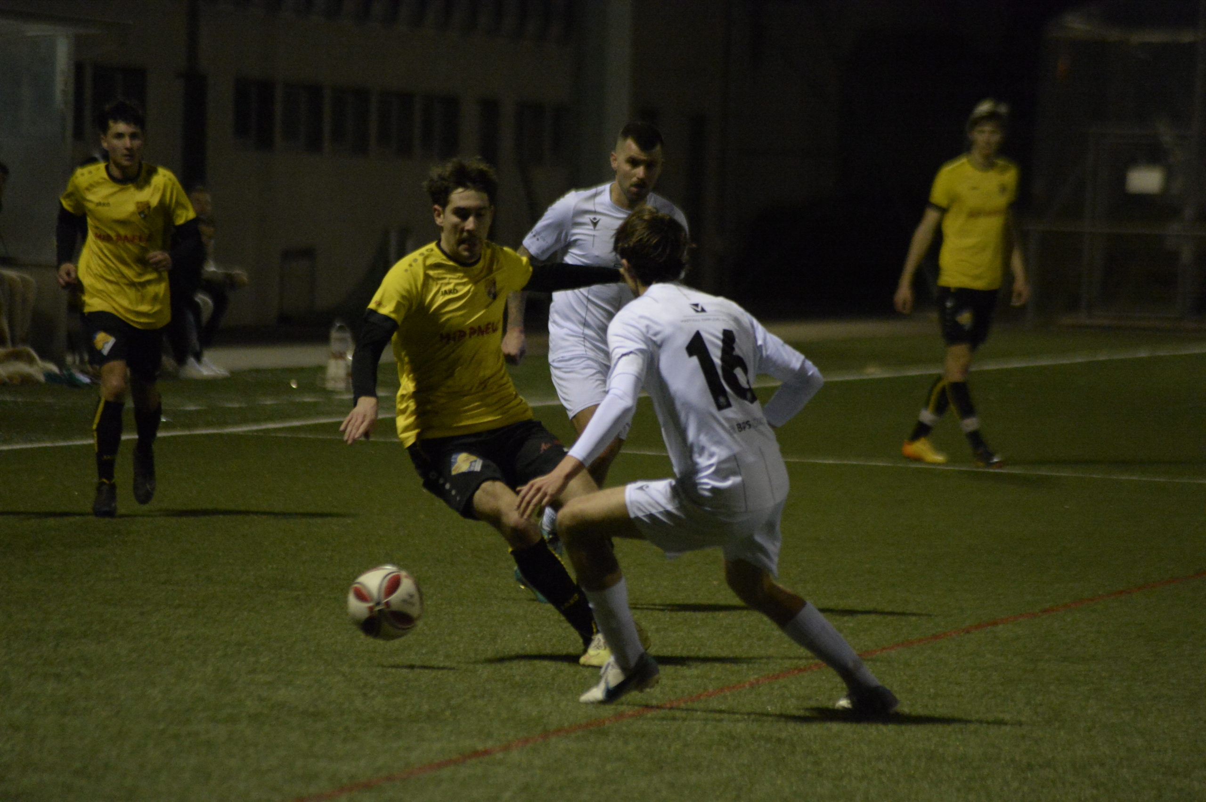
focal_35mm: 300
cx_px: 603
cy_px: 401
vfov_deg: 4.6
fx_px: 10039
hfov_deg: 6.9
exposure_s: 1/640
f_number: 5.6
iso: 12800
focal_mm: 300
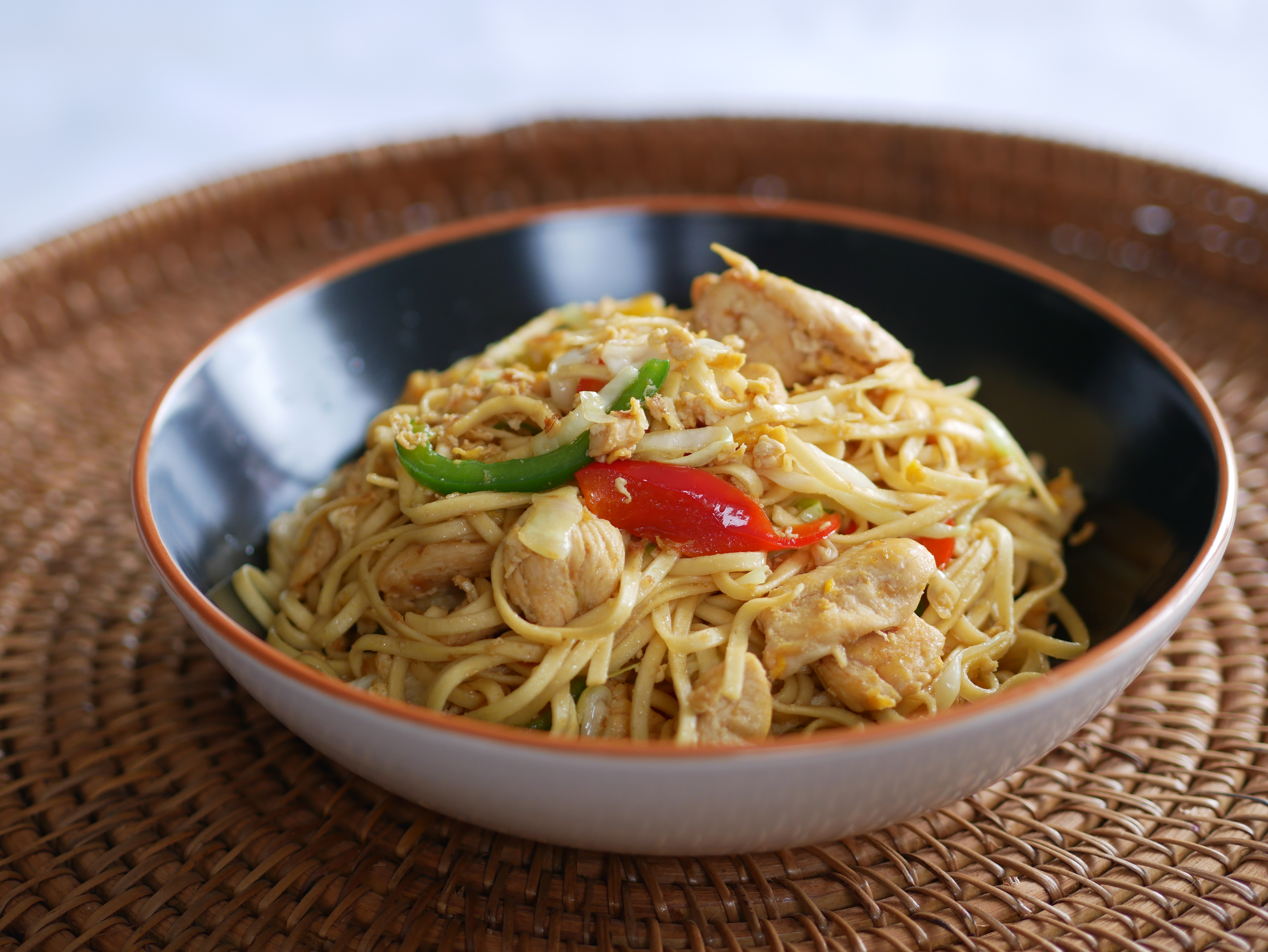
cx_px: 634
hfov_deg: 21.8
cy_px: 476
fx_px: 3298
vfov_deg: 16.4
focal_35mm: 90
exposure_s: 1/160
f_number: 1.8
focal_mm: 45
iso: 200
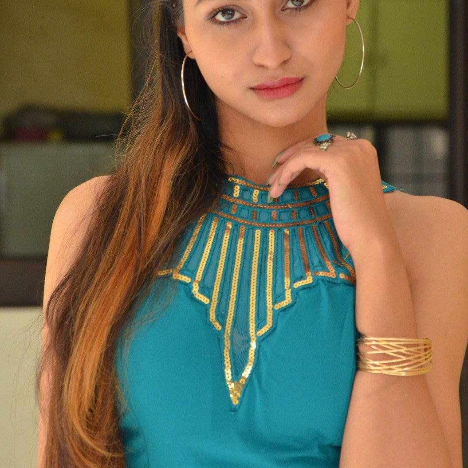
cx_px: 234
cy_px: 179
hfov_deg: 8.6
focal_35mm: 203
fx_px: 3100
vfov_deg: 8.6
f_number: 6.3
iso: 2000
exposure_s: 1/125
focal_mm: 105
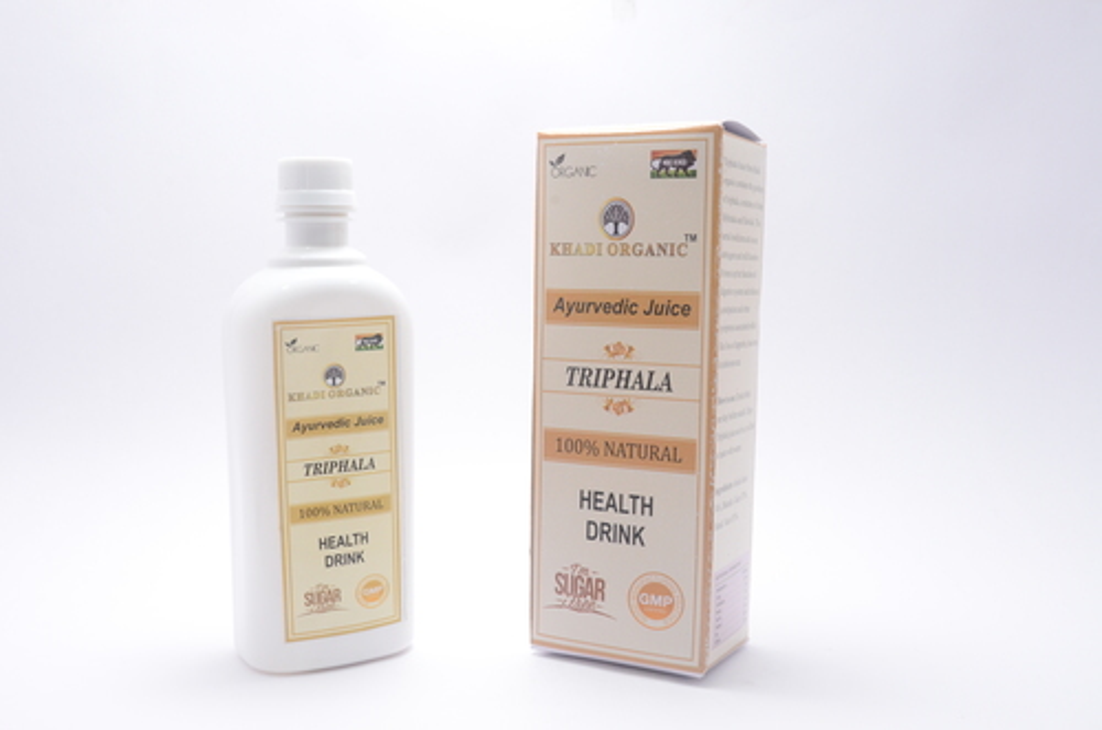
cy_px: 365
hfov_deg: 49.6
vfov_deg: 34.1
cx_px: 551
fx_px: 1191
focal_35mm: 39
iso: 1000
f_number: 14
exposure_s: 1/160
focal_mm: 26
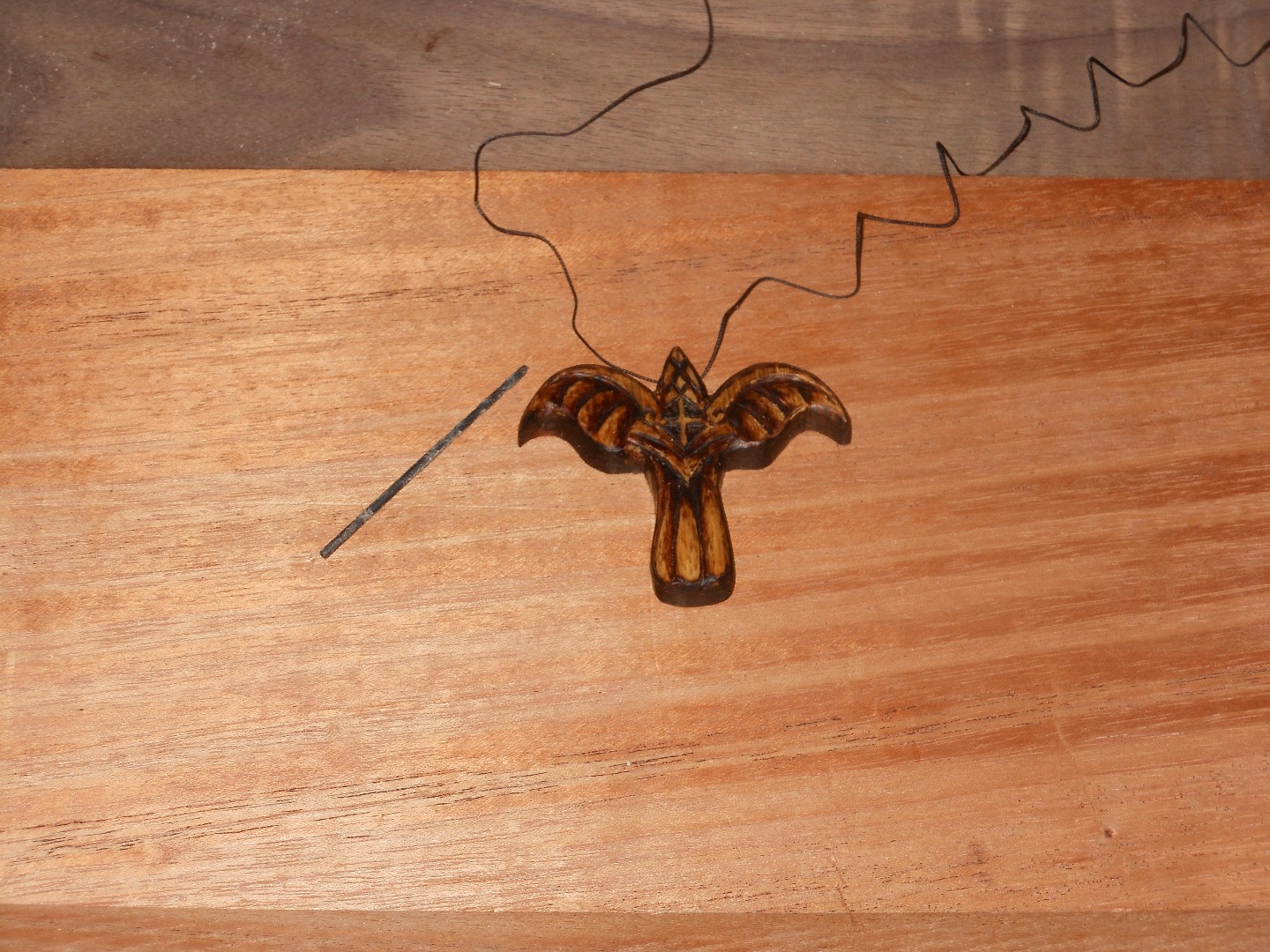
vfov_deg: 14.5
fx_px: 3742
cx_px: 635
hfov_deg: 19.3
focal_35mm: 102
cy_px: 476
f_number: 5.4
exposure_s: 1/60
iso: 80
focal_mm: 18.3
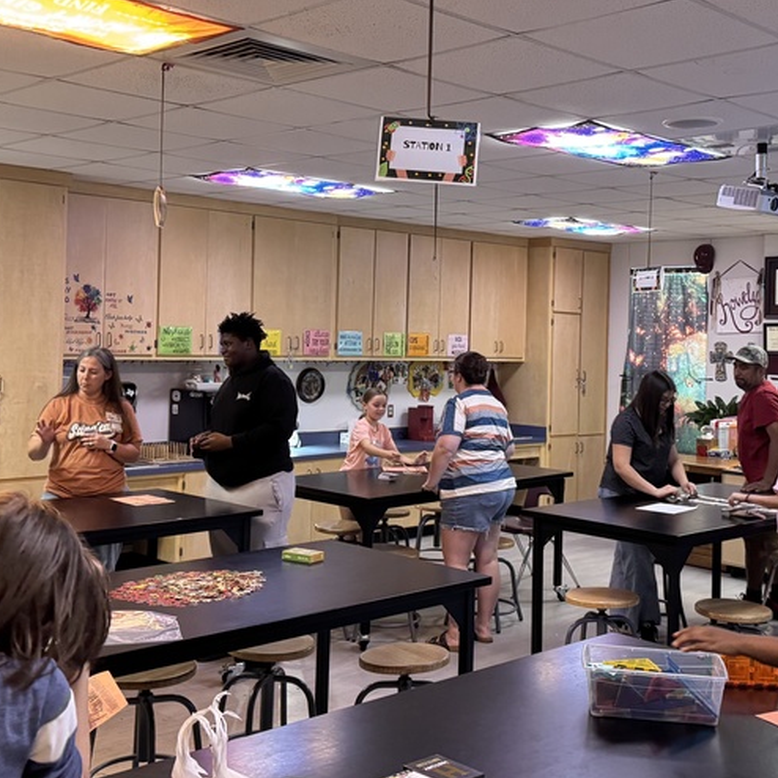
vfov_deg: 38.2
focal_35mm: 44
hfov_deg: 38.3
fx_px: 1119
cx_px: 432
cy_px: 328
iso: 400
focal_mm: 6.76
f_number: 1.78
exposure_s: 1/60
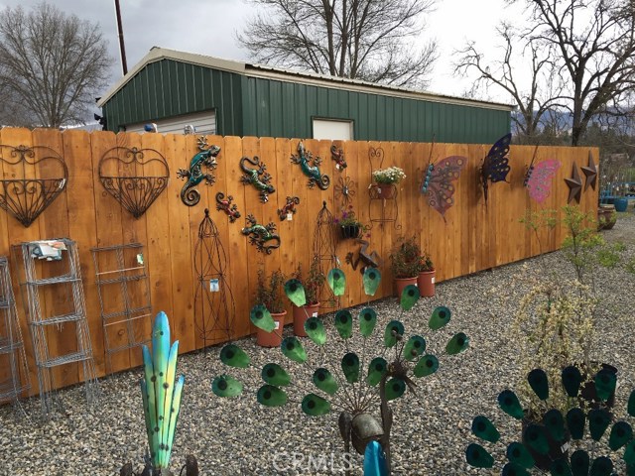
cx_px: 318
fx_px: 532
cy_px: 238
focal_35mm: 29
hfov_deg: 61.7
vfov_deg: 48.2
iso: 25
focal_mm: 4.15
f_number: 2.2
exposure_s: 1/234
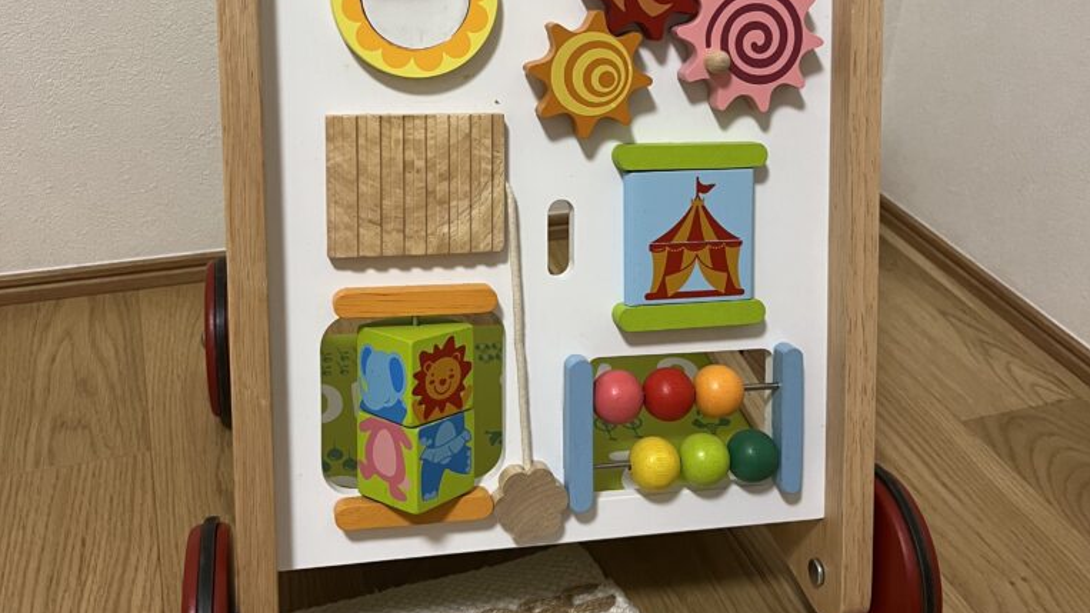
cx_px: 543
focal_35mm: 38
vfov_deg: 30.6
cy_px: 149
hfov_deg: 52.8
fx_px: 1098
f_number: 1.6
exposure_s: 1/60
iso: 250
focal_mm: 5.1
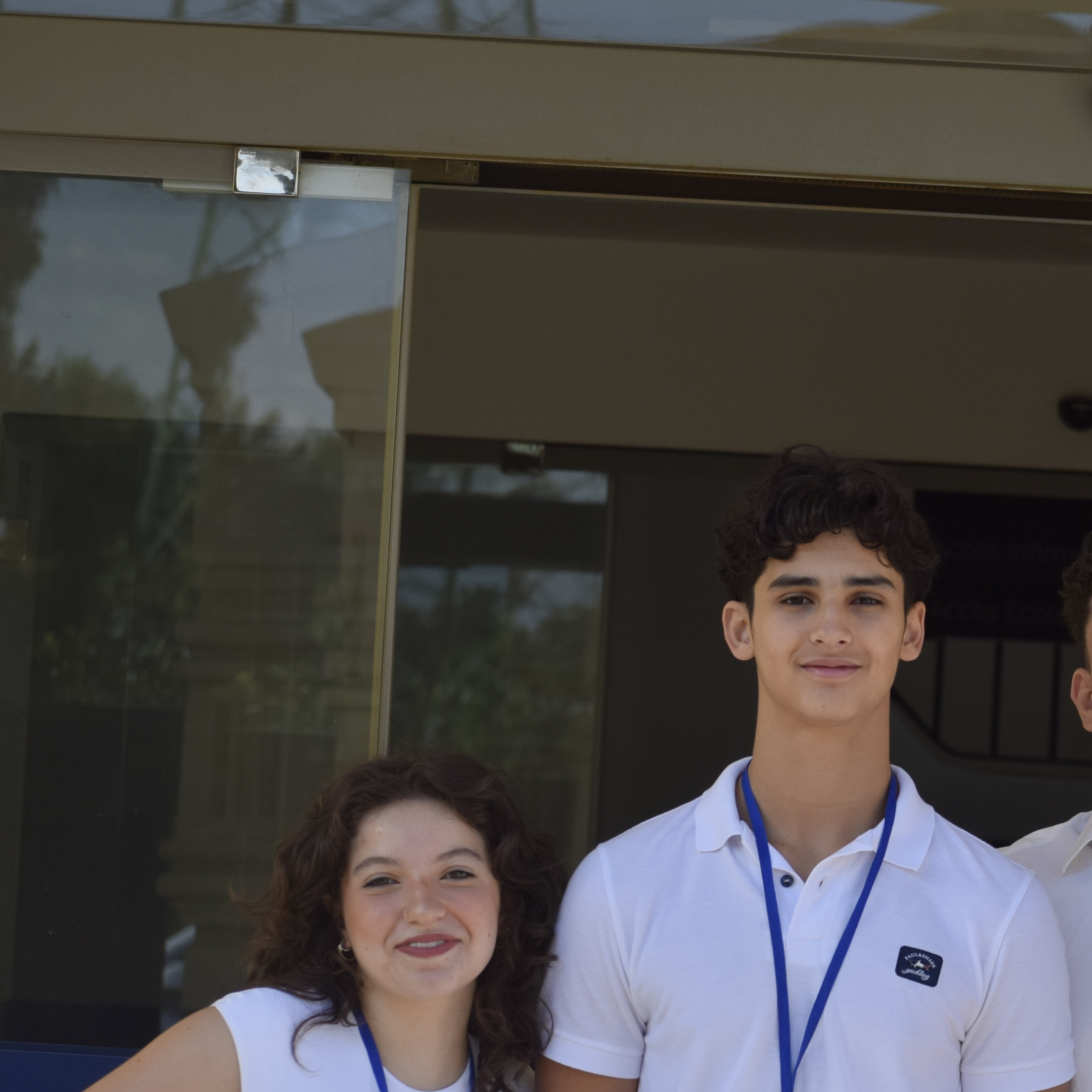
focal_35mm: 262
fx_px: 9351
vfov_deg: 6.7
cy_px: 822
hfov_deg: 6.7
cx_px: 1141
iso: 200
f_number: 6.3
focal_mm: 90
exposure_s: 1/640
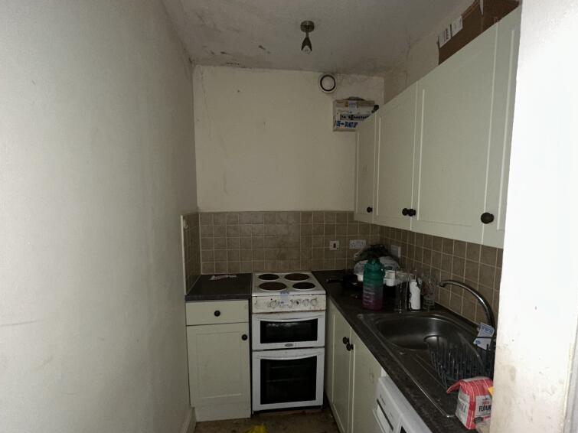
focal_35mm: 19
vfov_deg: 68.5
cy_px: 239
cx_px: 300
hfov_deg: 84.6
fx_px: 317
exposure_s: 1/30
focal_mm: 2.22
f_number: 2.2
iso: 200
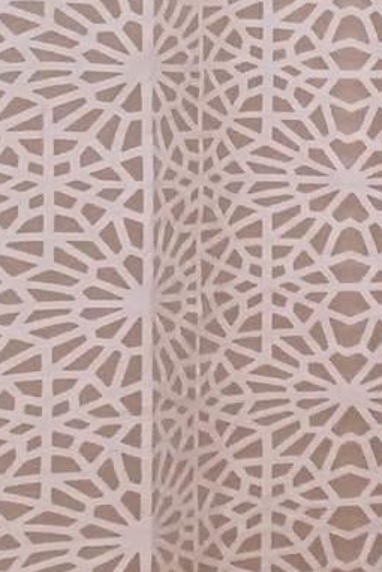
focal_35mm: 117
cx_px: 1648
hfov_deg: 7.3
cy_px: -82
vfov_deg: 16.9
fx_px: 1860
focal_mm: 7
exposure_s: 1/160
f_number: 3.5
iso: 800
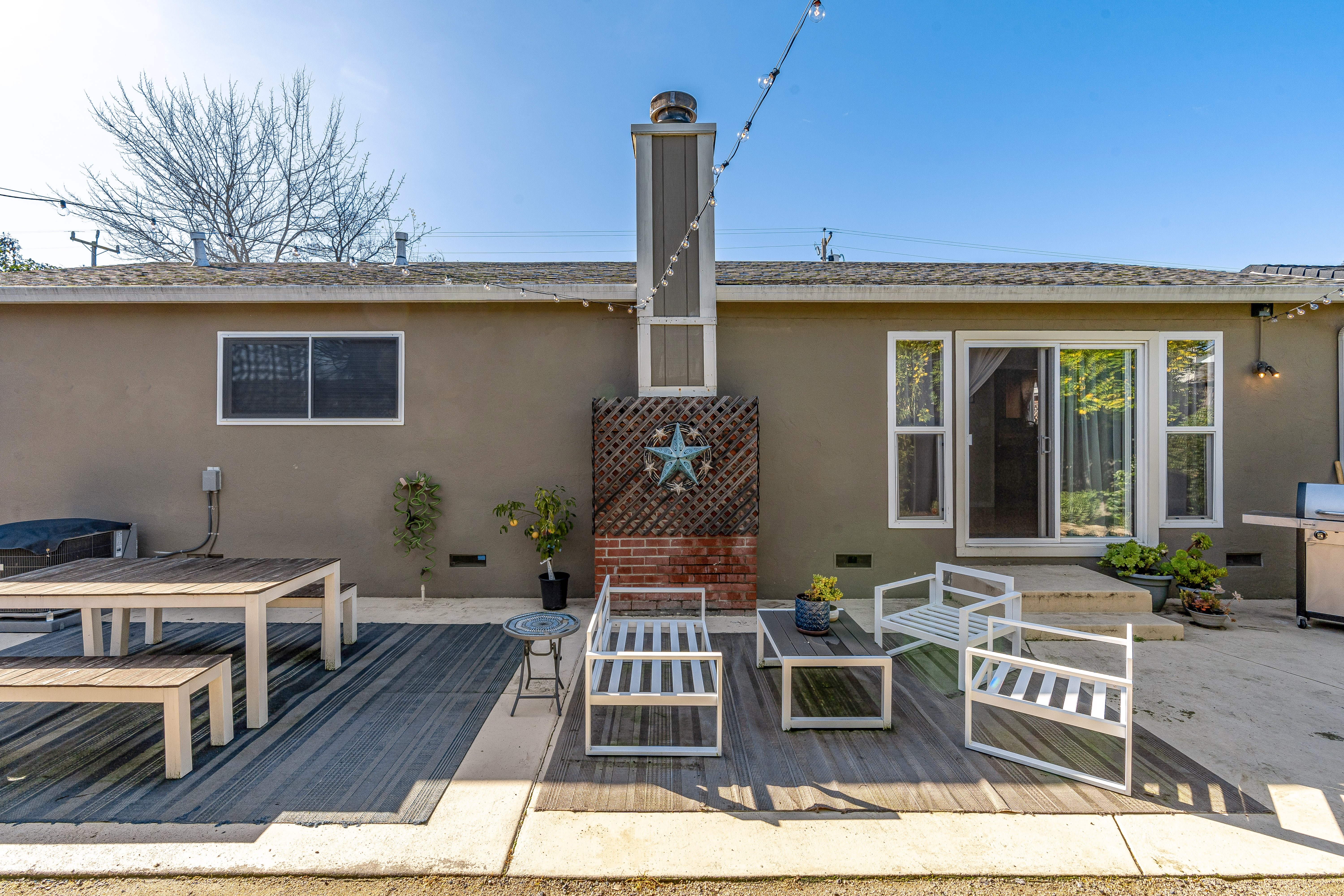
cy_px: 448
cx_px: 672
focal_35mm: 16
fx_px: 597
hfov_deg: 96.7
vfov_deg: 73.7
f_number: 11
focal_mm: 16
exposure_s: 1/250
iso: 320
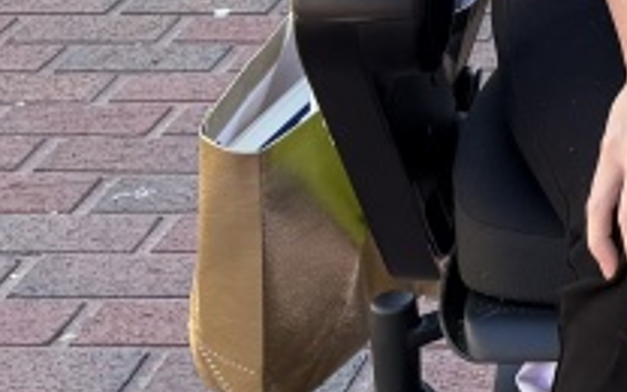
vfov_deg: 8.5
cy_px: -377
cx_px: 1269
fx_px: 2512
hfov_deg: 12.5
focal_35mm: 147
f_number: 1.78
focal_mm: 6.76
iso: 100
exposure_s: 1/593
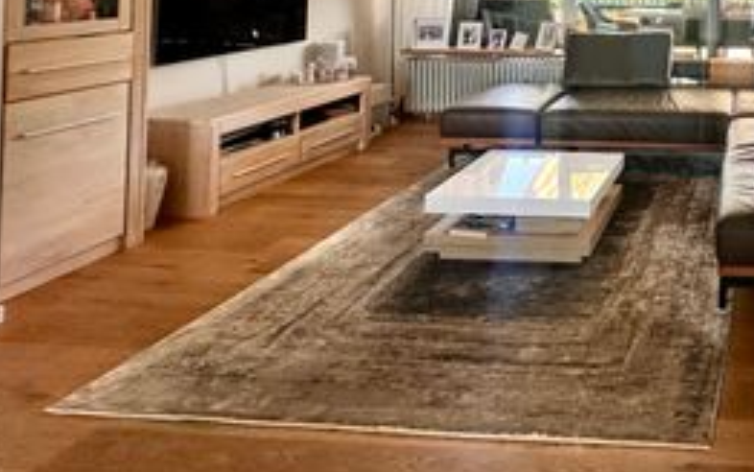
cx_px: 751
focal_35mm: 34
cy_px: -43
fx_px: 699
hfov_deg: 47.3
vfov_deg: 32.9
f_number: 2.2
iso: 100
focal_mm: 2.22
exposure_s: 1/99
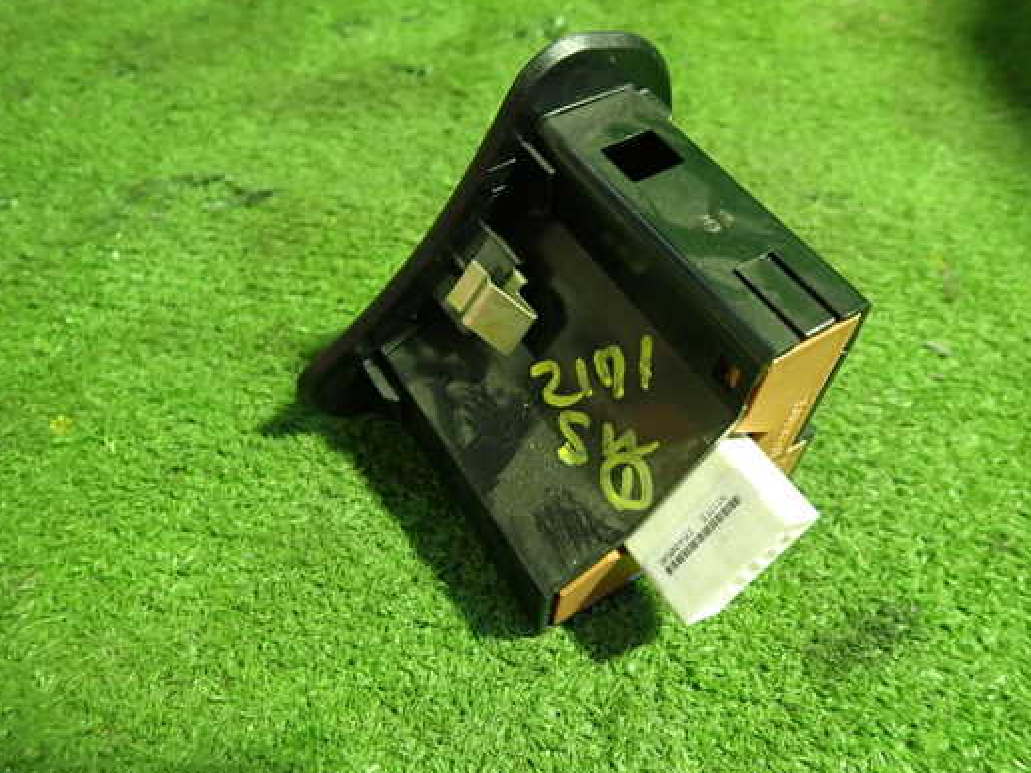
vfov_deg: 48.2
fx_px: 864
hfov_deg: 61.6
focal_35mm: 29
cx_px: 552
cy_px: 390
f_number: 2
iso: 500
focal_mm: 4.5
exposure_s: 1/30
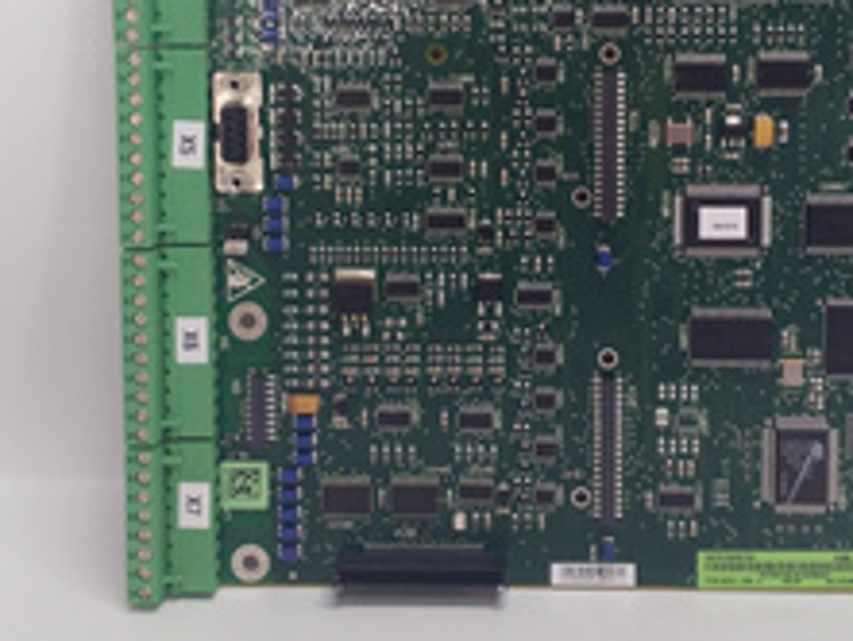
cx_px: 498
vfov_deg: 23.7
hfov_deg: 31.6
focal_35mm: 61
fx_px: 1504
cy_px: 133
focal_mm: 3.79
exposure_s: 1/33
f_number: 2
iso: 144
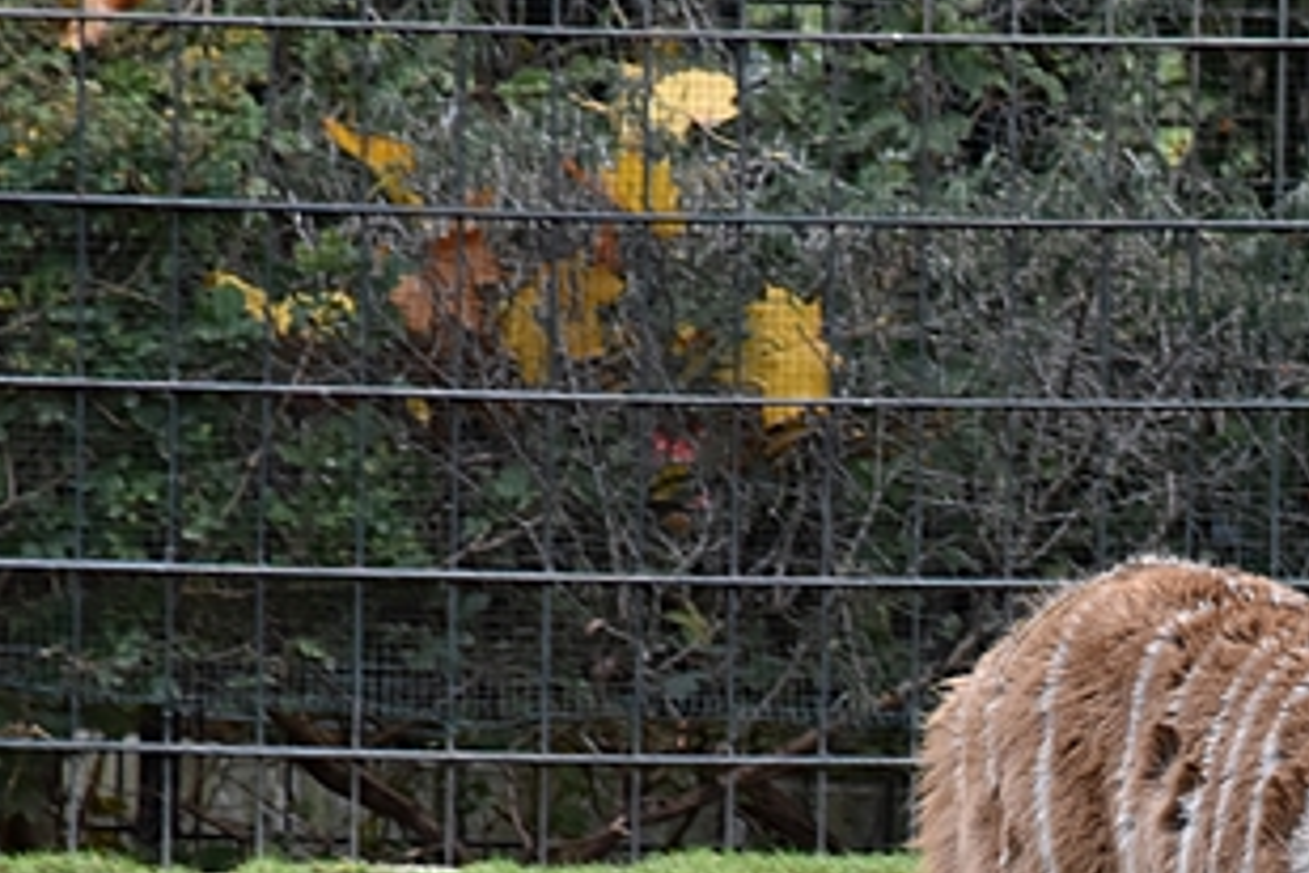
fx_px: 25305
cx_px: 1322
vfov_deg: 2.0
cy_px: 1091
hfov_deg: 3.0
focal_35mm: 696
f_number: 9
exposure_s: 1/125
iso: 800
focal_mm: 140
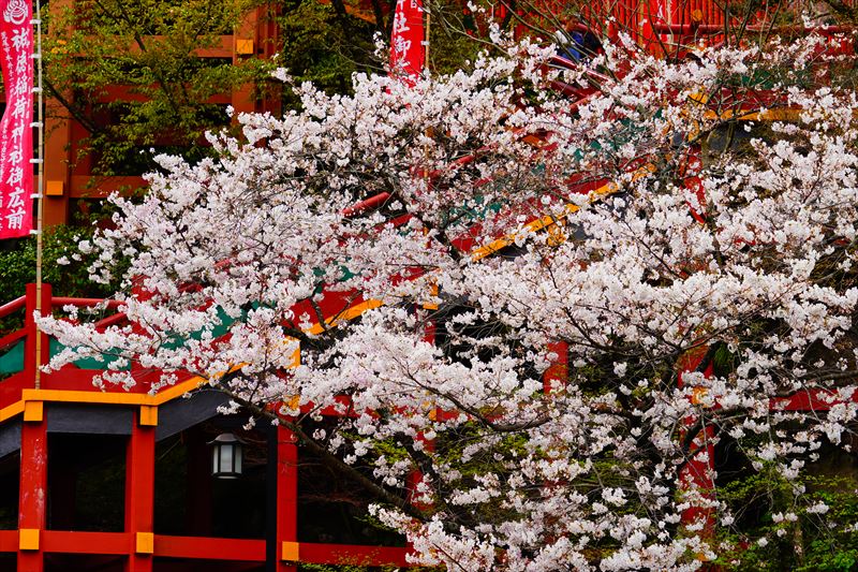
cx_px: 429
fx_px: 2669
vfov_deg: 12.2
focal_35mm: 112
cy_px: 286
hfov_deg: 18.3
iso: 125
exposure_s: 1/200
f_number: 8
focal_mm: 112
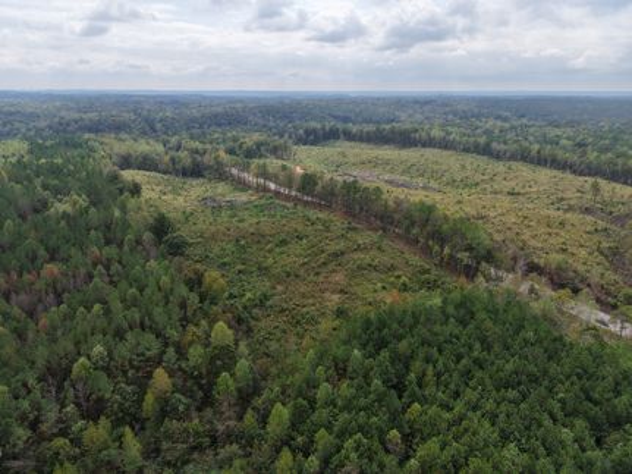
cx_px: 316
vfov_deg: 56.8
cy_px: 237
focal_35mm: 24
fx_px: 438
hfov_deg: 71.6
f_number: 1.8
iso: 320
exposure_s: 1/6000
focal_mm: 8.67
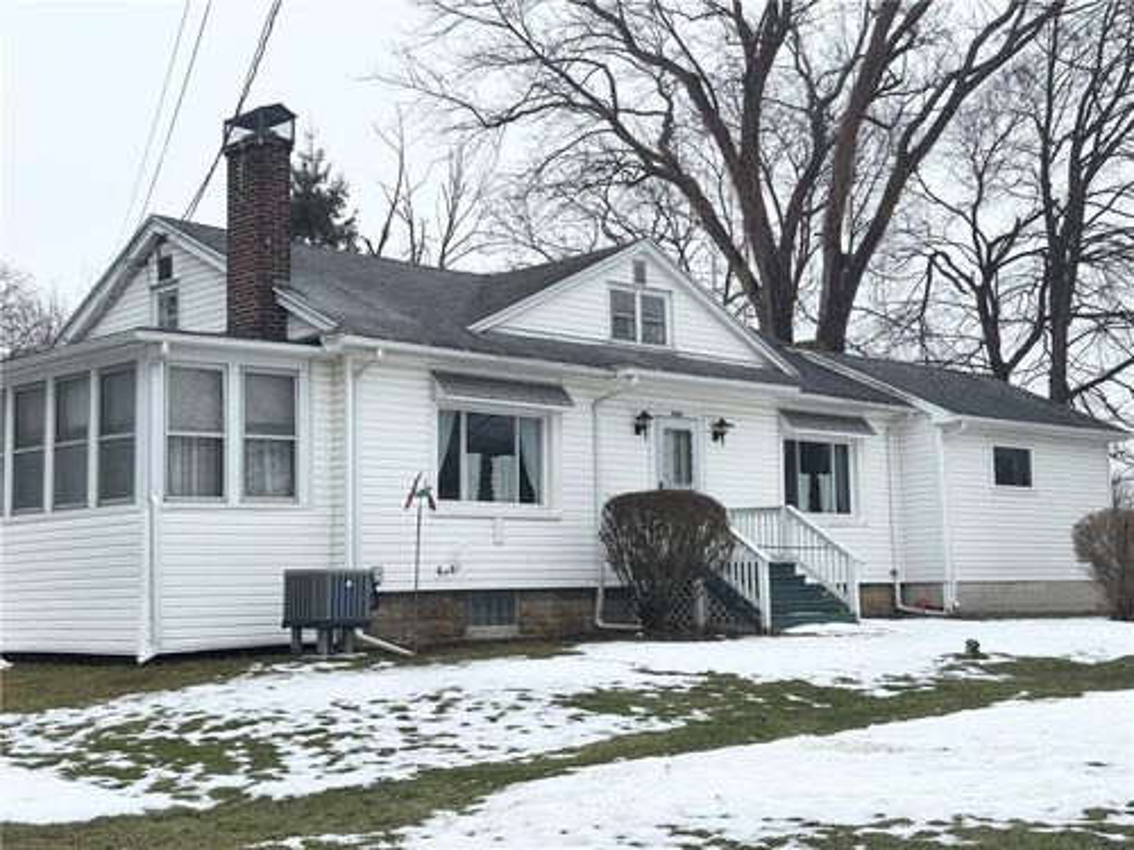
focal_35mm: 48
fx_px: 1572
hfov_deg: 39.7
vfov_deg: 30.3
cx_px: 567
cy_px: 425
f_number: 1.78
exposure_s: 1/2611
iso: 64
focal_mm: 6.76
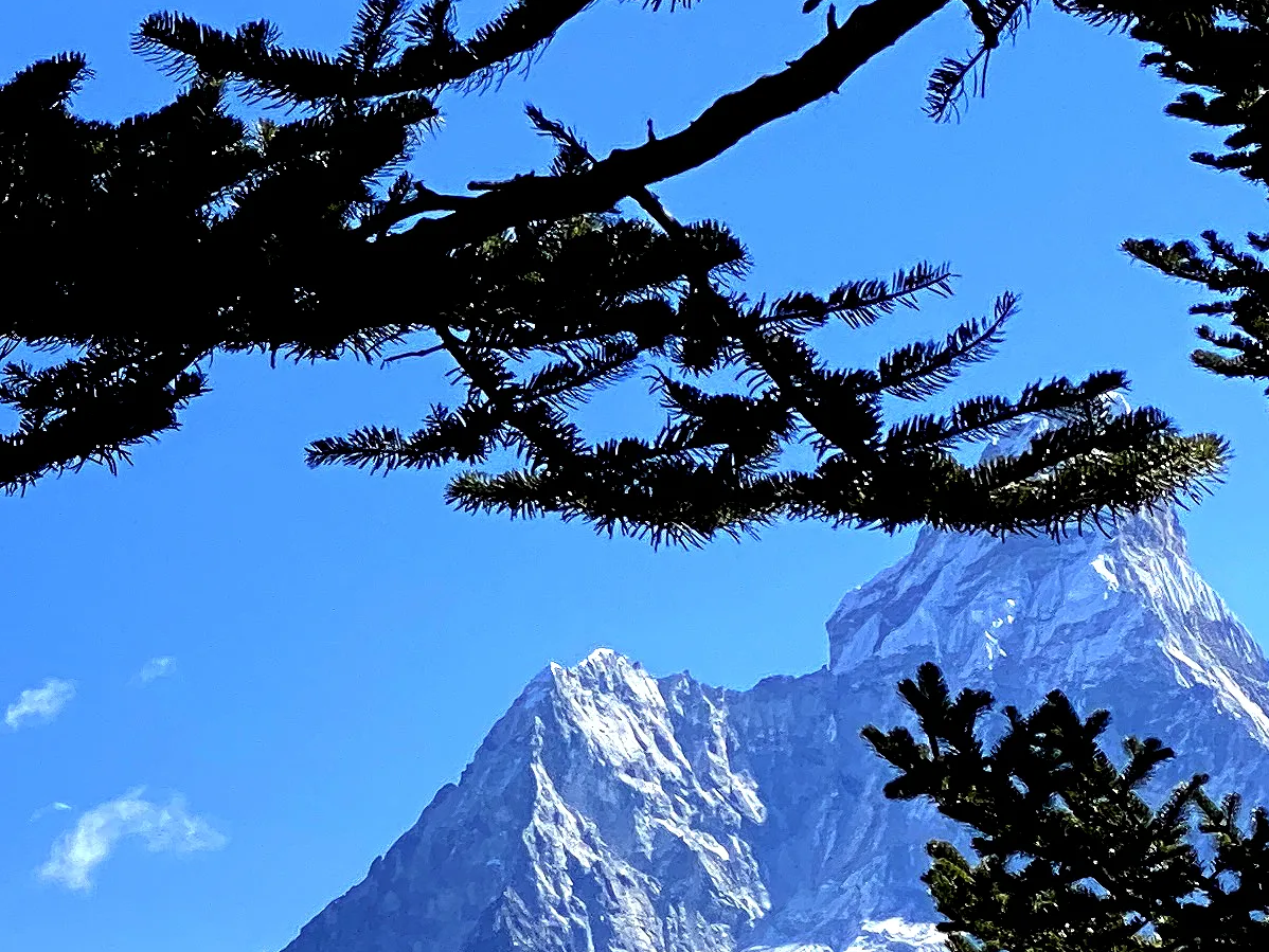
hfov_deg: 10.8
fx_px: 6417
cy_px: 1140
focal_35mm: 175
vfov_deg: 8.4
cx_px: -763
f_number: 2
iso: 20
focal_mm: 6
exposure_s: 1/1845
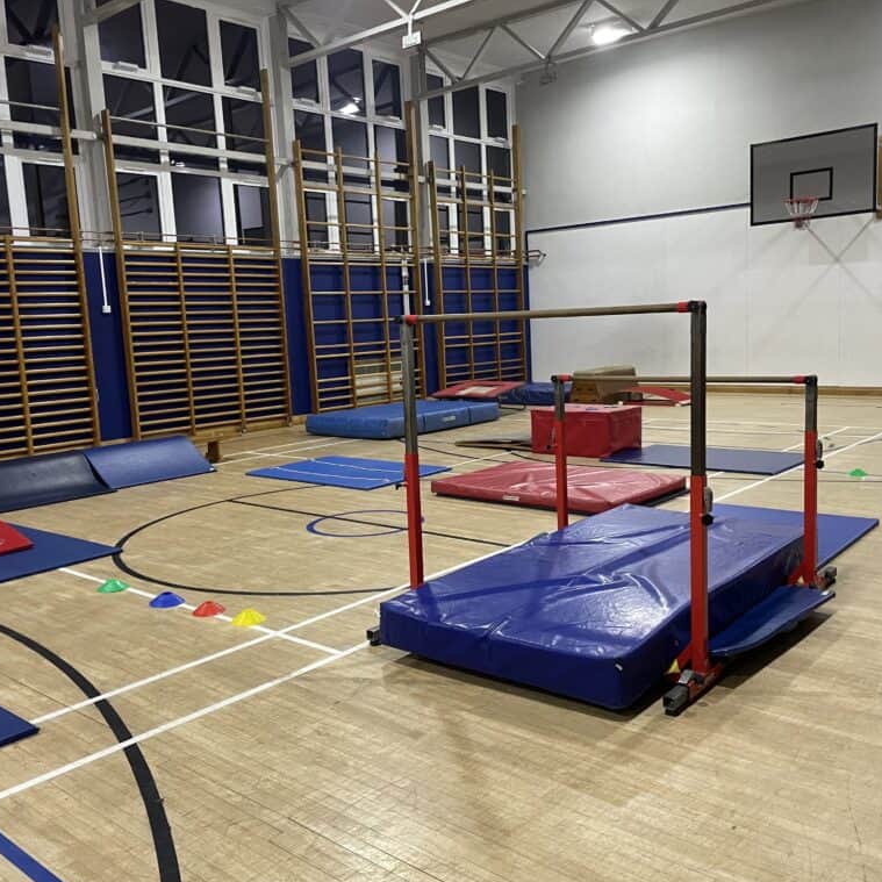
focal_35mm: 31
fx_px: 894
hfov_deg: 52.5
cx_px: 446
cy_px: 445
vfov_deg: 52.5
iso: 250
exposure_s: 1/50
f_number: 1.6
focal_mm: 4.2
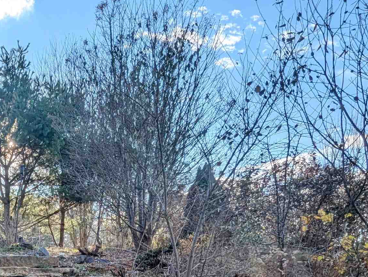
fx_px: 373
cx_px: 11
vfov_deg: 36.6
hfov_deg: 45.4
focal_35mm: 35
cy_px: 278
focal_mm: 1.95
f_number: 2.2
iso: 40
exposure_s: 1/1272
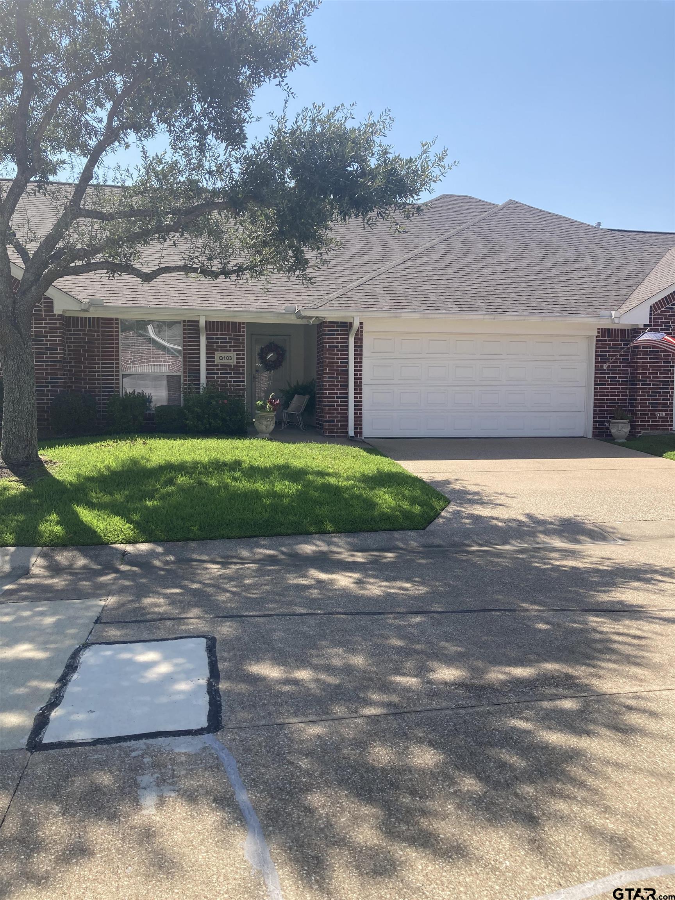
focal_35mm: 28
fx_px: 728
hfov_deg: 49.7
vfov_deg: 63.4
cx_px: 338
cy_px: 450
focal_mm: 3.99
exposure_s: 1/1499
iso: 20
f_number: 1.8
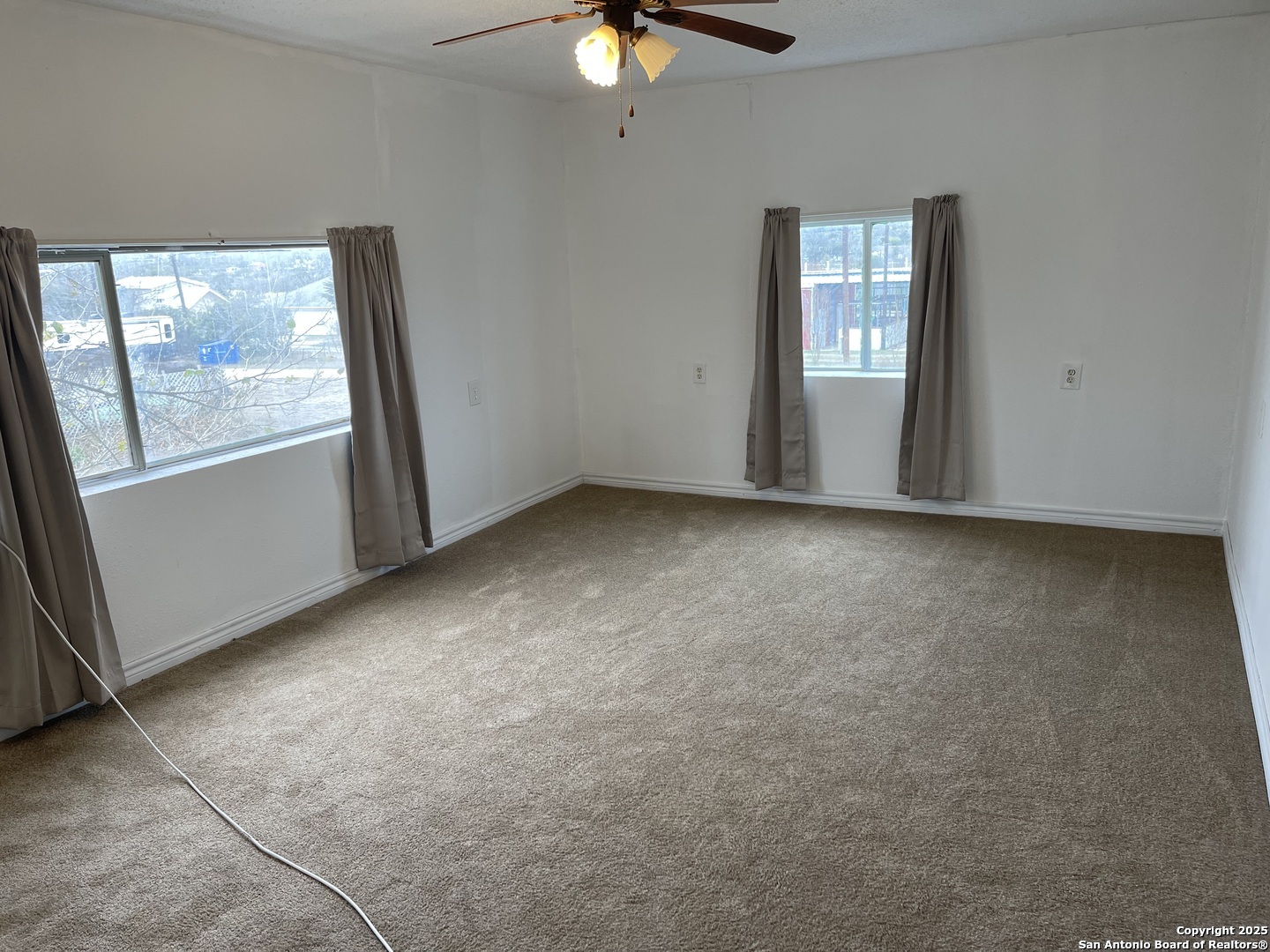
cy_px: 476
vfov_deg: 54.9
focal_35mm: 25
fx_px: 917
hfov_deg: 69.4
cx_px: 635
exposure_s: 1/120
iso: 80
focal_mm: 5.1
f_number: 1.6
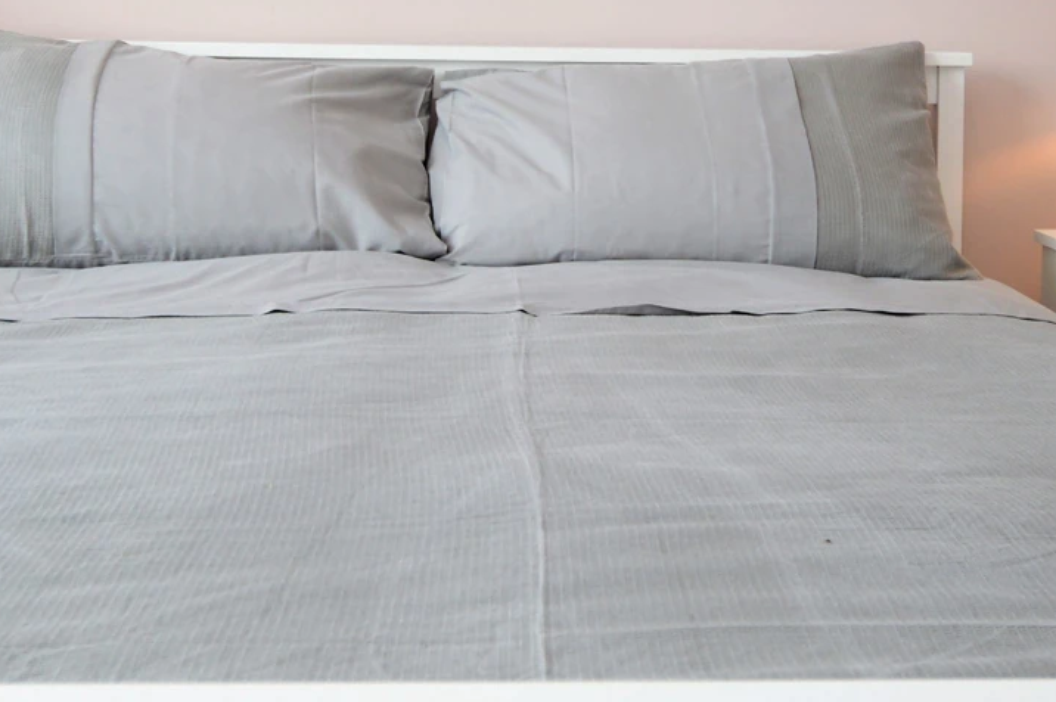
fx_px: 1768
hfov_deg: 33.2
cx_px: 441
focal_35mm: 60
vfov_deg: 21.8
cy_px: 38
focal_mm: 15
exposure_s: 1/60
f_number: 4
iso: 125
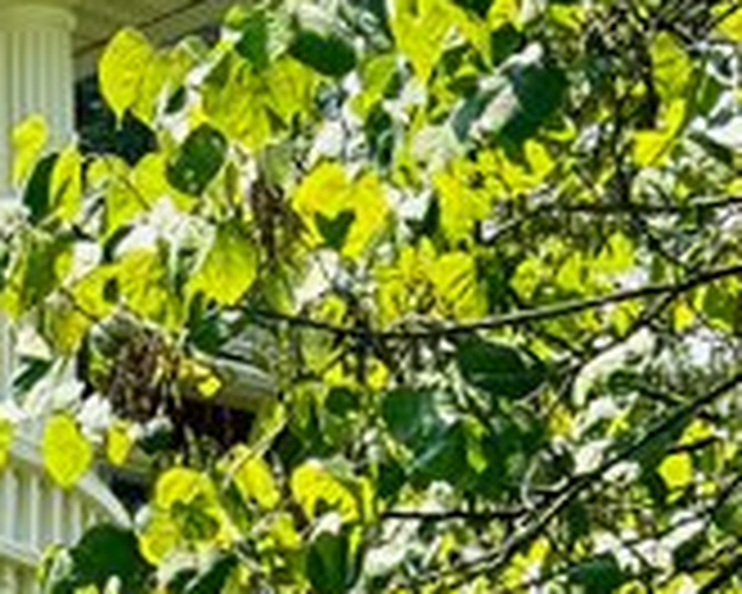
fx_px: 3536
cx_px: -650
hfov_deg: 11.1
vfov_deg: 9.2
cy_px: 1073
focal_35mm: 161
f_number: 1.78
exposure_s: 1/1076
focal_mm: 6.76
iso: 80
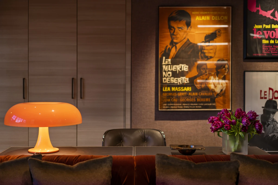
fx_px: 425
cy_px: 92
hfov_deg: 36.2
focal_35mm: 55
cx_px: 139
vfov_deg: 24.6
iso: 125
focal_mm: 55
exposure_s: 1/100
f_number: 2
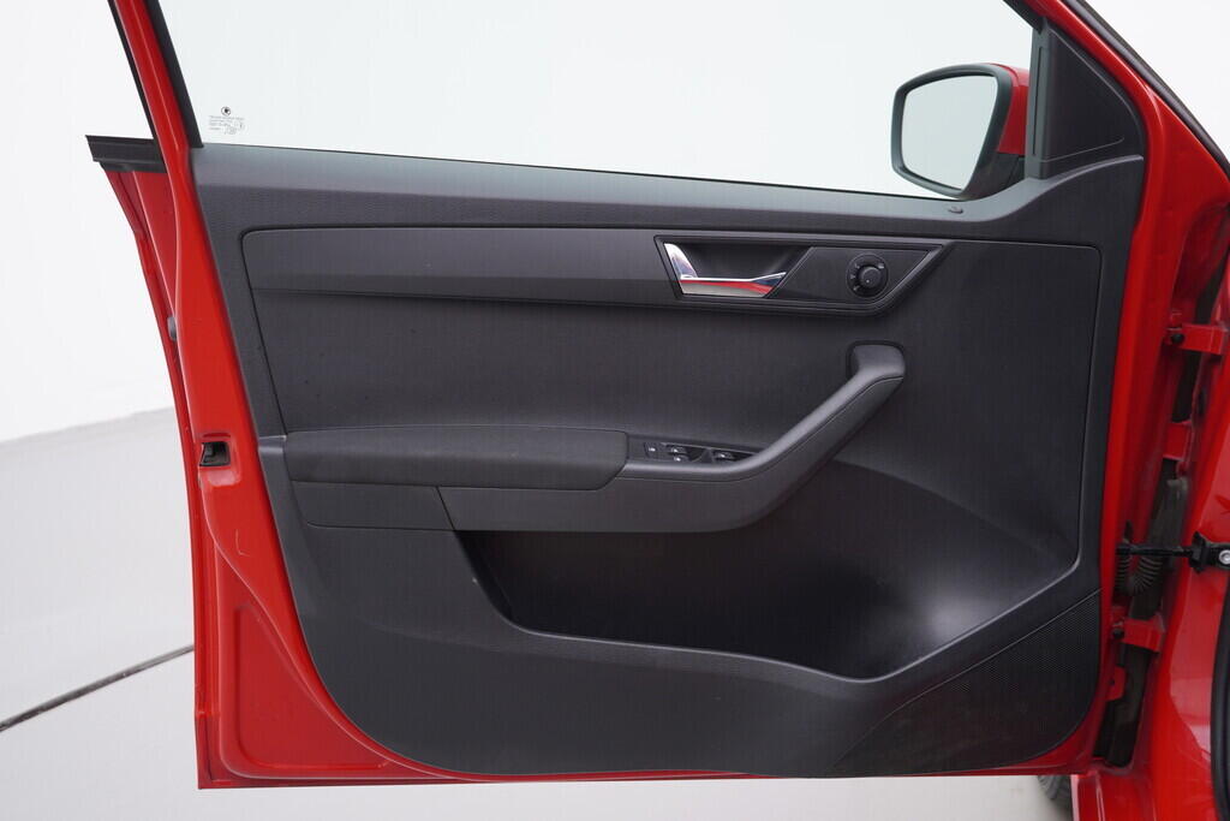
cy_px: 410
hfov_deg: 53.1
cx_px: 615
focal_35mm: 36
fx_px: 1230
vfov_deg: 36.9
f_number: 3.2
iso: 125
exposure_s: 1/50
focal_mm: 24
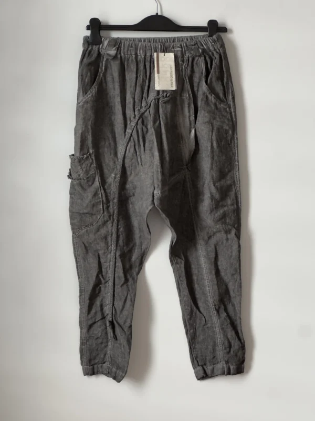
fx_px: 934
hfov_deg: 19.1
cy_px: 210
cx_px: 158
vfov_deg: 25.3
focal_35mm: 77
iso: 320
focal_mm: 9
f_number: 2.8
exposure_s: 1/60
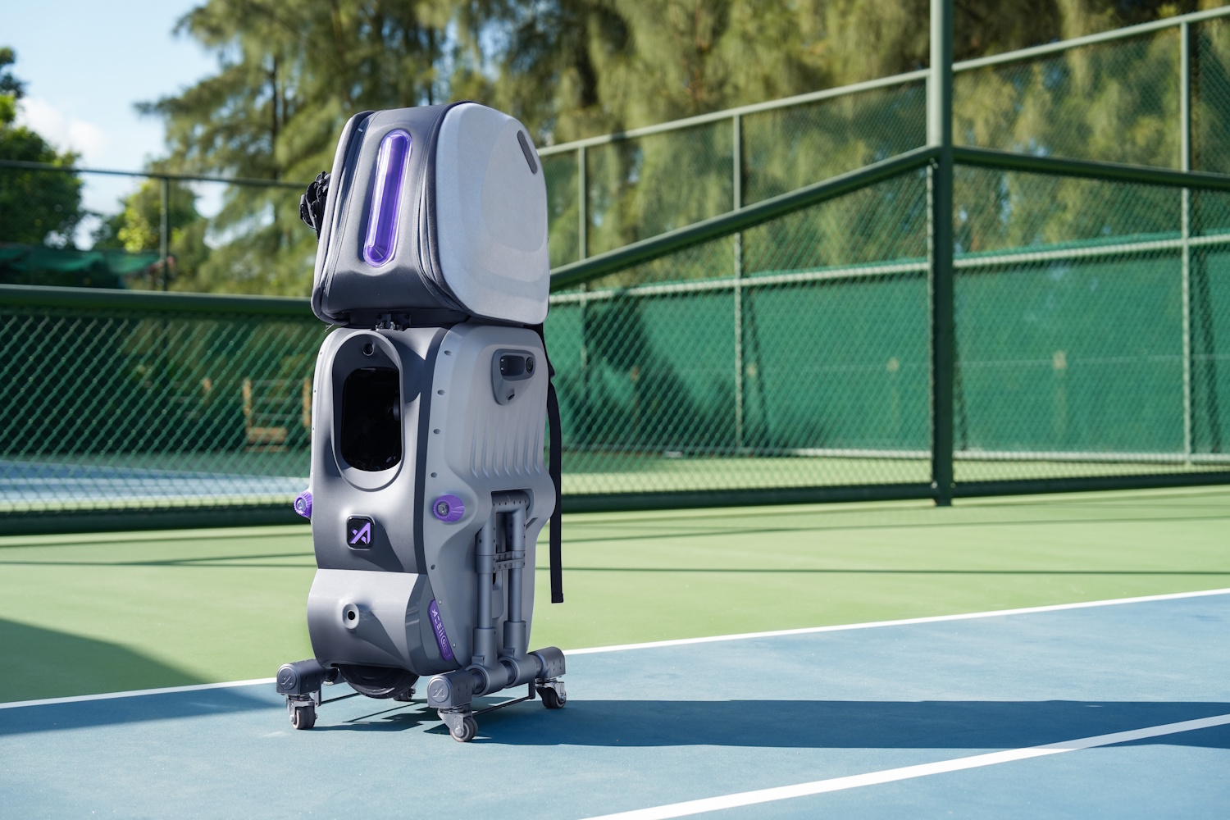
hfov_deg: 37.5
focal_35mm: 53
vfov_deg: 25.5
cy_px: 410
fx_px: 1811
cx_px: 615
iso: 250
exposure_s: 1/1250
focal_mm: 53
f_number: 4
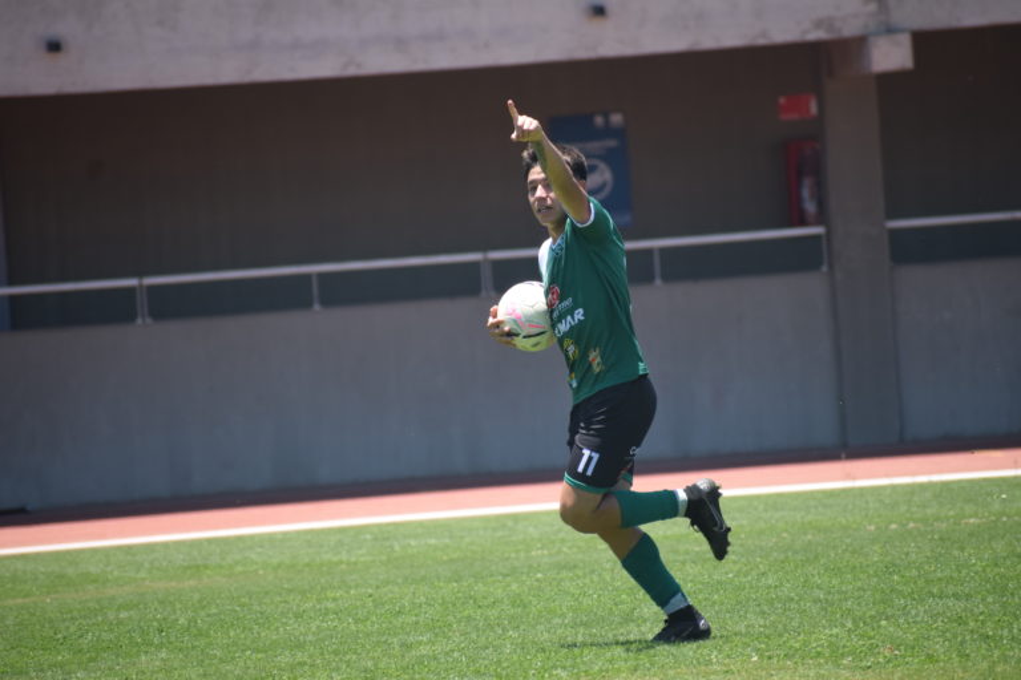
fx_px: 11060
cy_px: 340
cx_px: 510
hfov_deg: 5.3
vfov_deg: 3.5
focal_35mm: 390
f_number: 6
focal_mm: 260
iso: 500
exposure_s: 1/1000
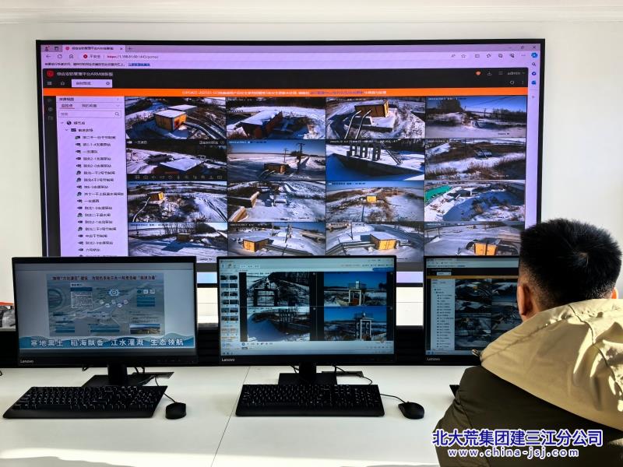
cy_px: 234
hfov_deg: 65.3
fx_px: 486
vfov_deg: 51.4
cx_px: 312
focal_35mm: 27
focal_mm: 5.75
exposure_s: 1/100
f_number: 4
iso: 64
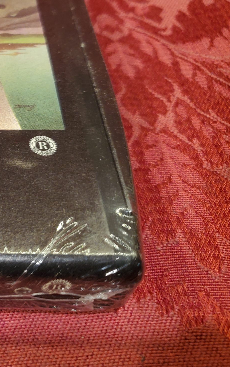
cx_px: -90
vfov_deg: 41.5
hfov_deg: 23.0
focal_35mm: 48
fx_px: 481
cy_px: 136
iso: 160
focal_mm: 4.3
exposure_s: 1/120
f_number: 1.5
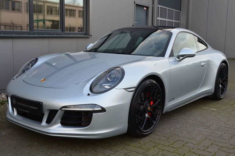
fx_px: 283
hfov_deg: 45.1
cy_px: 78
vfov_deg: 30.7
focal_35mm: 44
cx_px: 118
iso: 400
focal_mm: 29
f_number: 9
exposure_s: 1/25
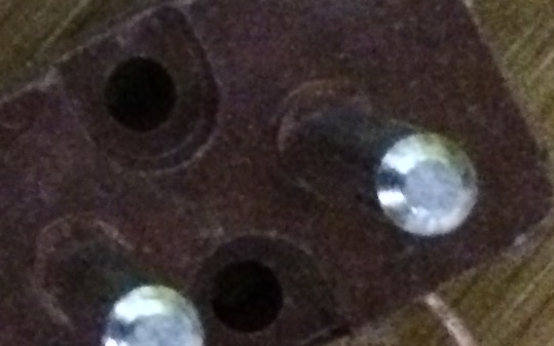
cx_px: -330
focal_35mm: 186
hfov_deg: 10.8
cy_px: -317
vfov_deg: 6.8
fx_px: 2809
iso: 1250
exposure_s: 1/17
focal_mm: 4.15
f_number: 2.2
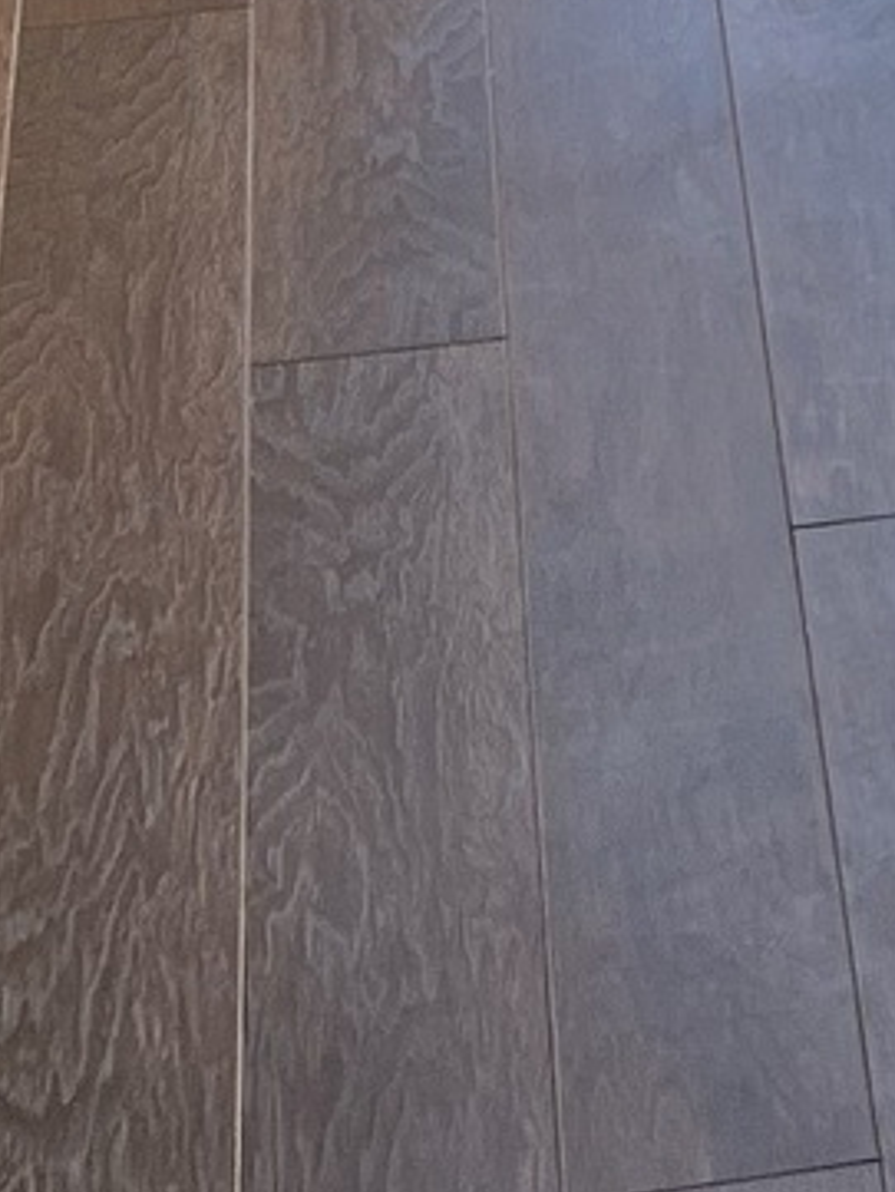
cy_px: -1476
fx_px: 5719
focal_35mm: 166
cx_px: 1876
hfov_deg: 8.4
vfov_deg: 10.5
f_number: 1.5
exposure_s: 1/452
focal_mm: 5.7
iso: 50
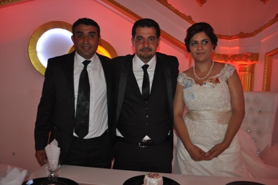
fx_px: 231
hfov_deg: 62.0
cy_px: 92
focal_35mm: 30
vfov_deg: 43.5
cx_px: 139
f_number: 3.8
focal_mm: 20
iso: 800
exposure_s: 1/60
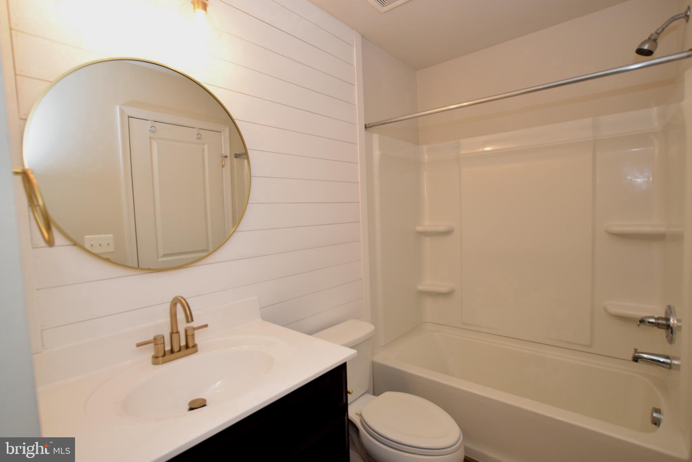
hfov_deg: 95.0
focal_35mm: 16
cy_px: 231
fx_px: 317
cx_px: 346
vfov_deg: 72.1
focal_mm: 11
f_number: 5.6
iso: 720
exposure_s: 1/125
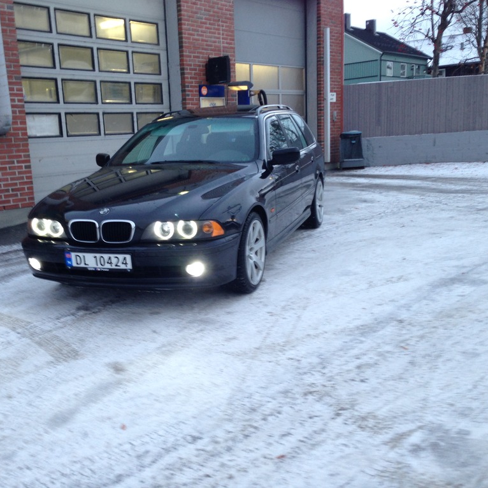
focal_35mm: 39
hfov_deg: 42.7
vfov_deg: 42.8
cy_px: 244
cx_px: 199
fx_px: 622
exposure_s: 1/20
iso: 50
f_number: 2.4
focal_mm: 4.12
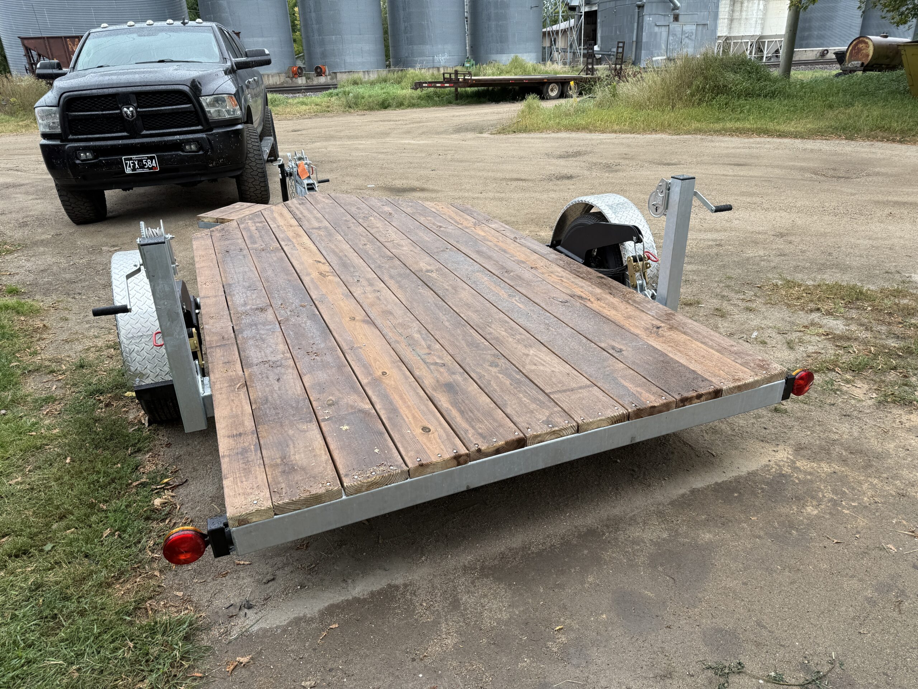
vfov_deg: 56.8
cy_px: 344
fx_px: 636
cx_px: 459
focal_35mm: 24
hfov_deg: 71.6
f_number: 1.78
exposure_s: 1/338
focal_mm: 6.76
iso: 80
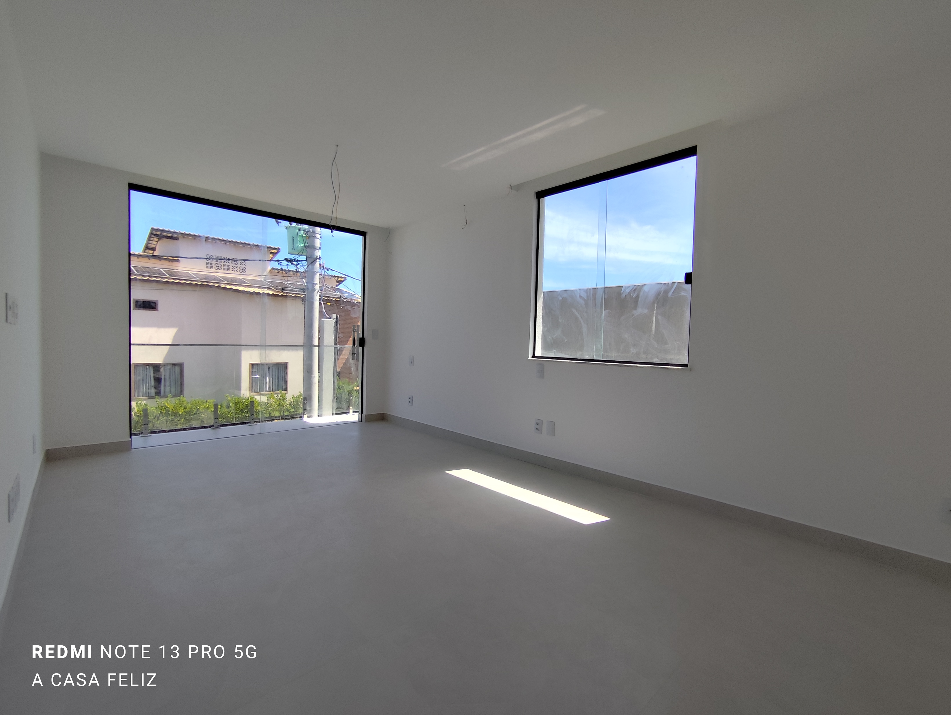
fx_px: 440
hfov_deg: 94.5
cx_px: 476
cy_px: 358
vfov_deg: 78.2
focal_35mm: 16
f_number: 2.2
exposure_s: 1/1089
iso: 50
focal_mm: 1.65
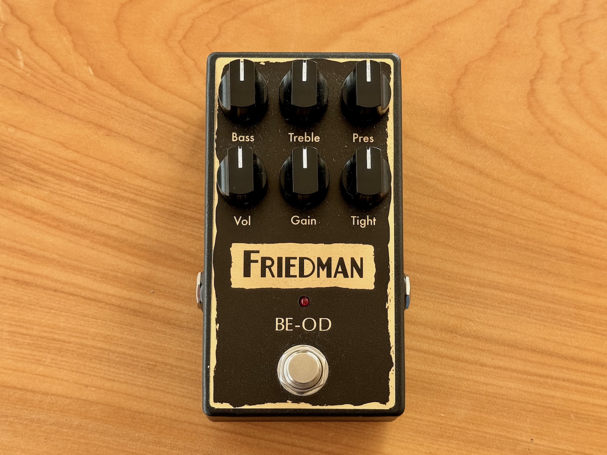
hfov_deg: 39.7
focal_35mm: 48
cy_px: 228
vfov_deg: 30.3
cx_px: 304
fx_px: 842
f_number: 1.78
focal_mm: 6.86
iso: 64
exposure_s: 1/315
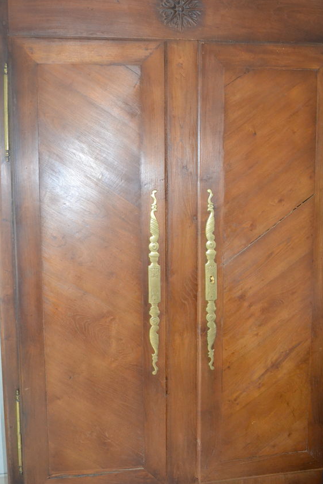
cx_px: 164
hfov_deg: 35.4
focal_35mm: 38
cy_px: 227
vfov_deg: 51.1
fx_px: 506
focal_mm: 21
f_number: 3.8
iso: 3200
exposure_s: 1/60
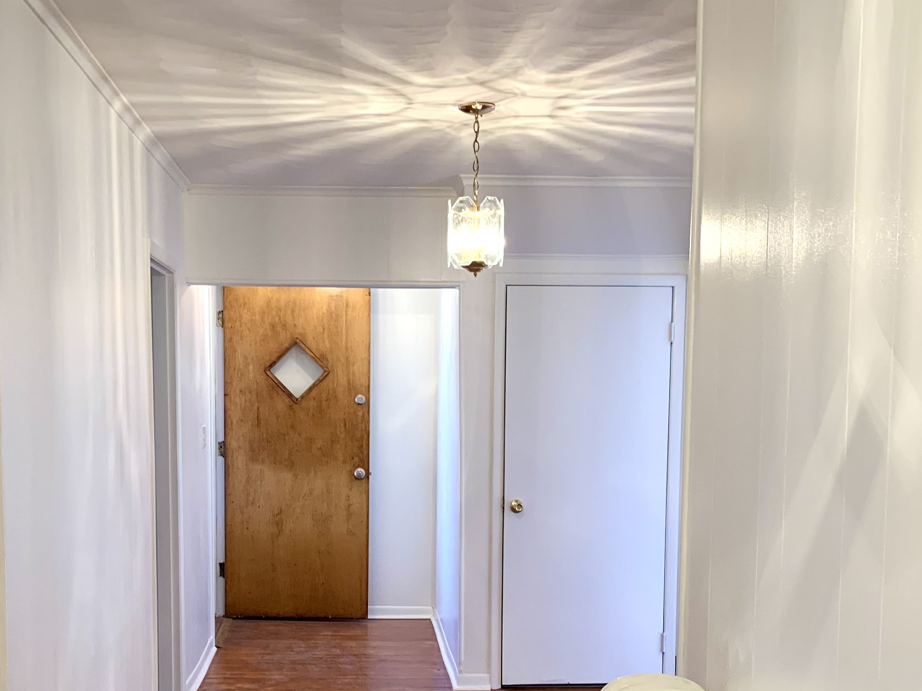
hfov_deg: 39.6
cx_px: 405
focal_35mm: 48
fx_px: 1278
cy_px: 532
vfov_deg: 29.7
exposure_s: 1/60
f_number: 1.8
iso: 100
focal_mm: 4.25
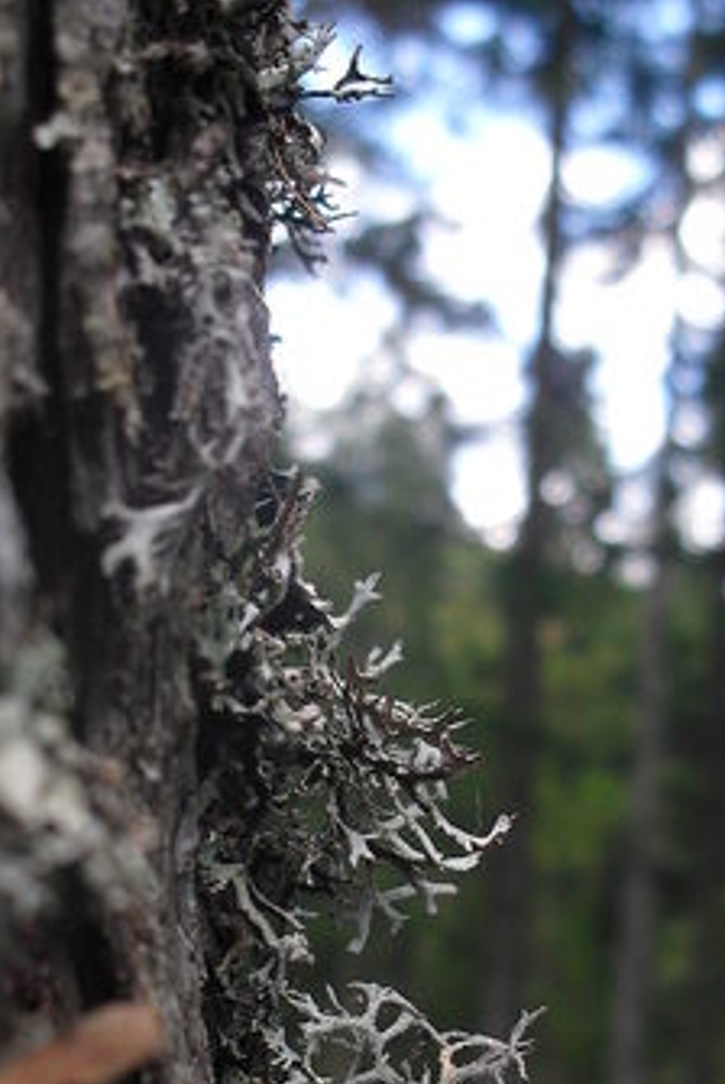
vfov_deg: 29.9
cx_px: 388
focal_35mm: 67
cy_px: 683
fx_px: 2020
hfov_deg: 20.3
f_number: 3.1
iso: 100
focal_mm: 6.3
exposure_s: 1/125
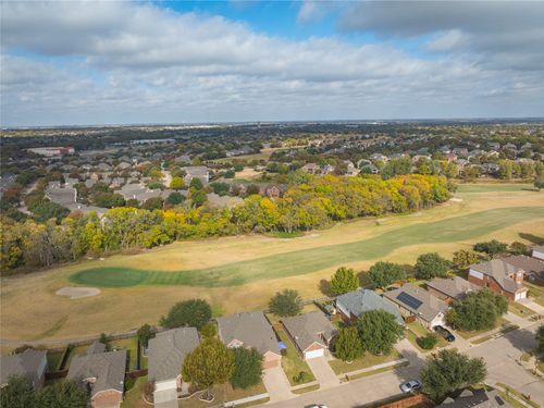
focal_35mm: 24
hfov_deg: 71.6
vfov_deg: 56.8
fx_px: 377
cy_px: 204
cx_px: 272
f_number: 7.1
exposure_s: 1/320
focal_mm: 12.29
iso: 100
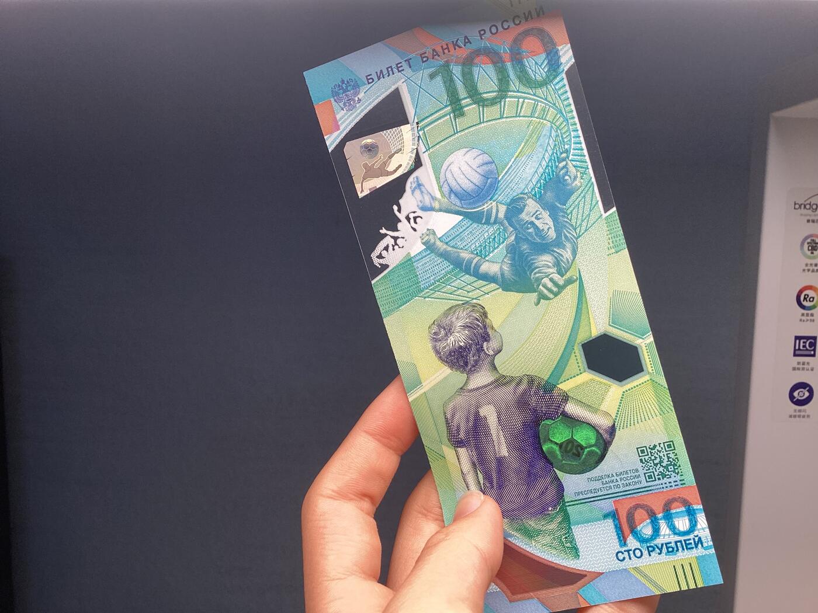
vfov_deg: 45.4
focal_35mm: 31
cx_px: 409
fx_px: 733
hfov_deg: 58.4
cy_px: 306
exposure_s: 1/120
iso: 32
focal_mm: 3.3
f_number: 2.4
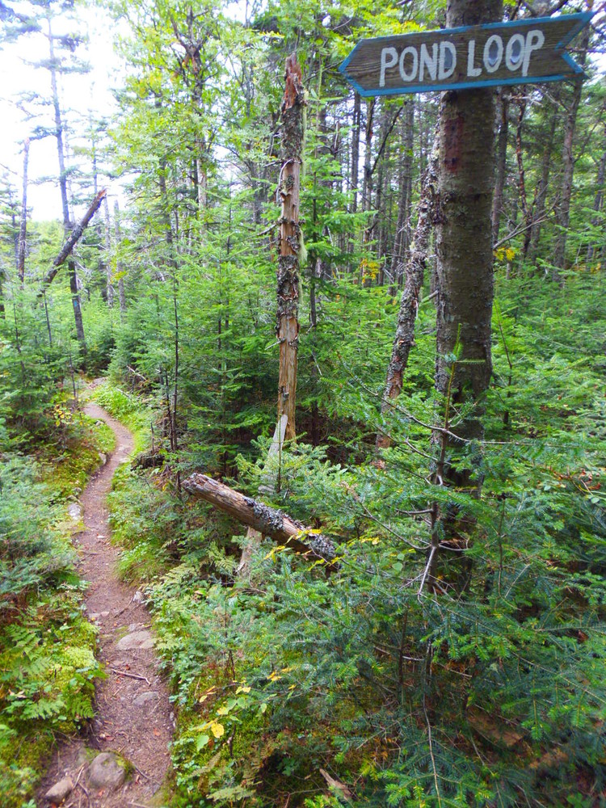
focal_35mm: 24
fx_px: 560
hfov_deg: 56.8
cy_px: 404
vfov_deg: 71.6
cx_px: 303
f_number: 2.9
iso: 64
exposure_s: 1/30
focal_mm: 4.3
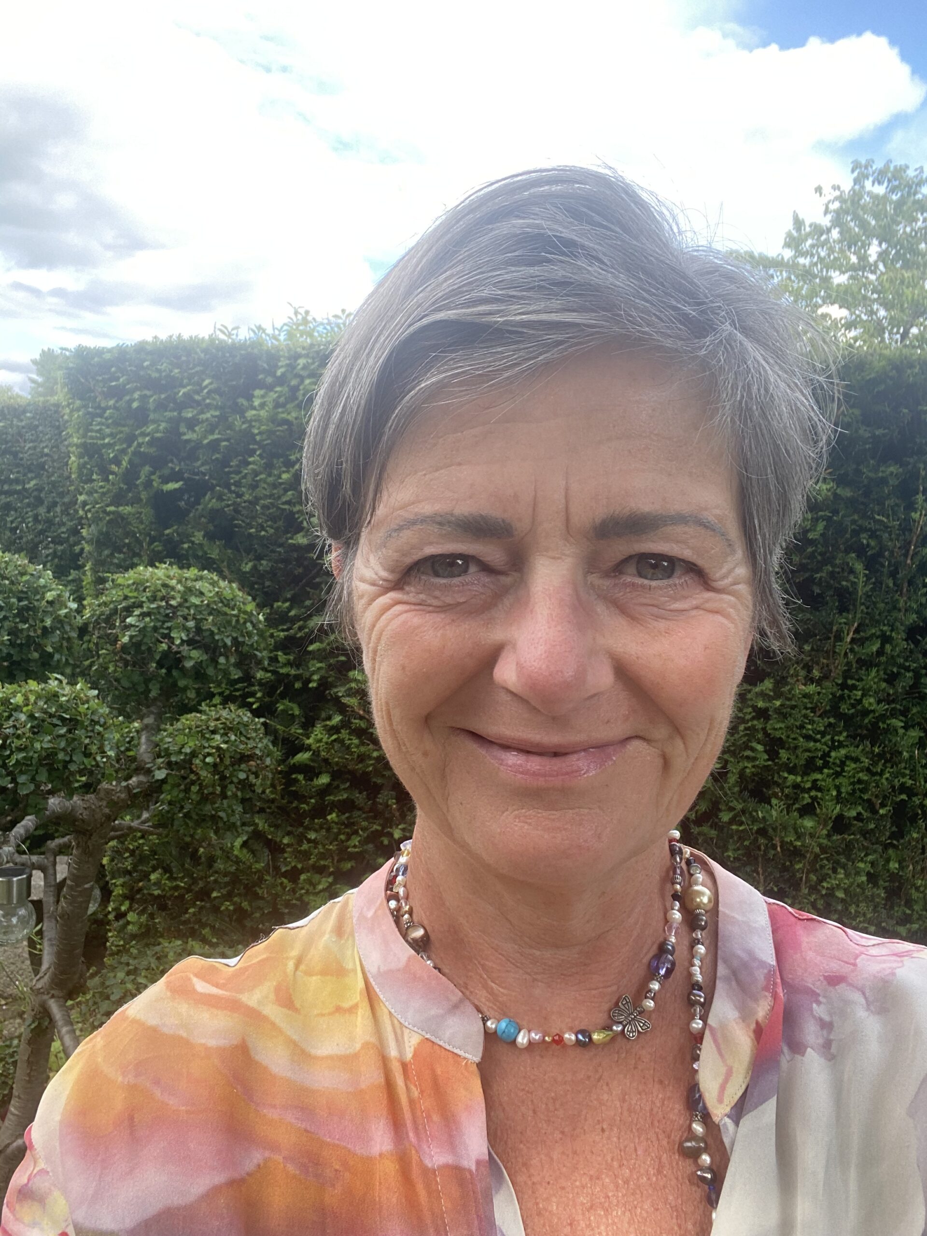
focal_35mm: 30
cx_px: 464
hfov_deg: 46.8
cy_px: 618
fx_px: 1071
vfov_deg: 60.0
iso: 25
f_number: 2.2
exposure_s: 1/122
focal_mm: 2.71
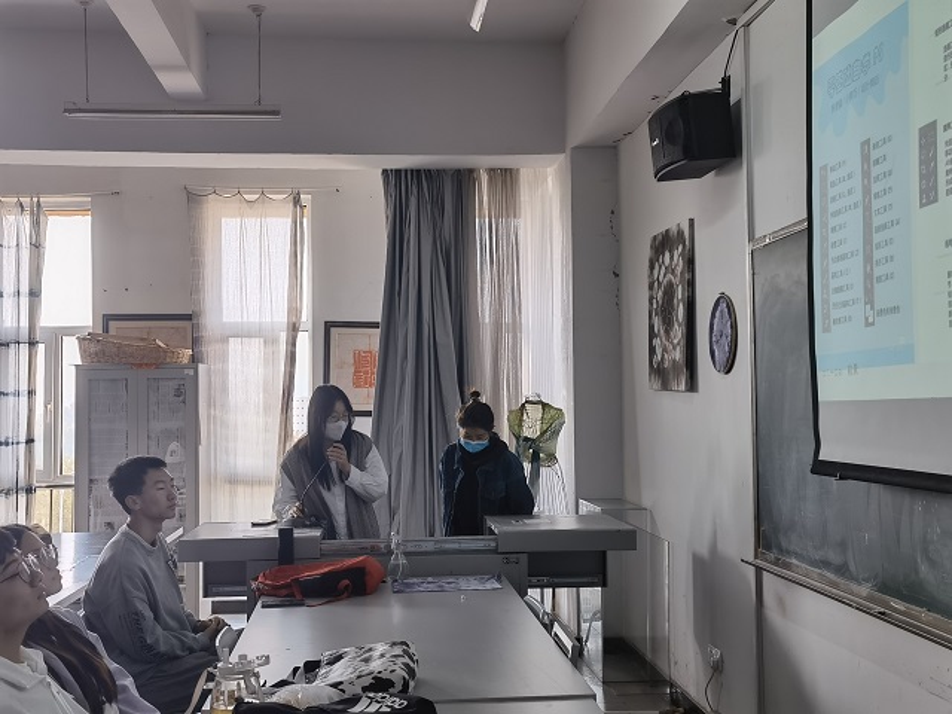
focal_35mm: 42
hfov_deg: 44.8
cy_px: 357
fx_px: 1155
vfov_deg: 34.3
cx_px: 476
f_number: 1.9
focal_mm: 6.67
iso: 50
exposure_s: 1/161
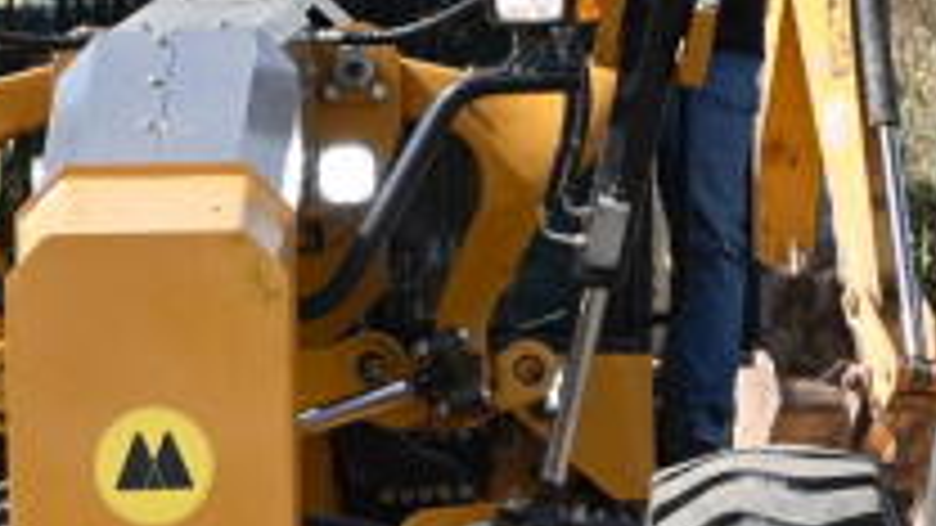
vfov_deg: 1.9
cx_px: 436
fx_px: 16281
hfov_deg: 3.3
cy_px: 488
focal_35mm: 656
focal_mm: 85
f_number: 7.1
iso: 100
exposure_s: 1/320
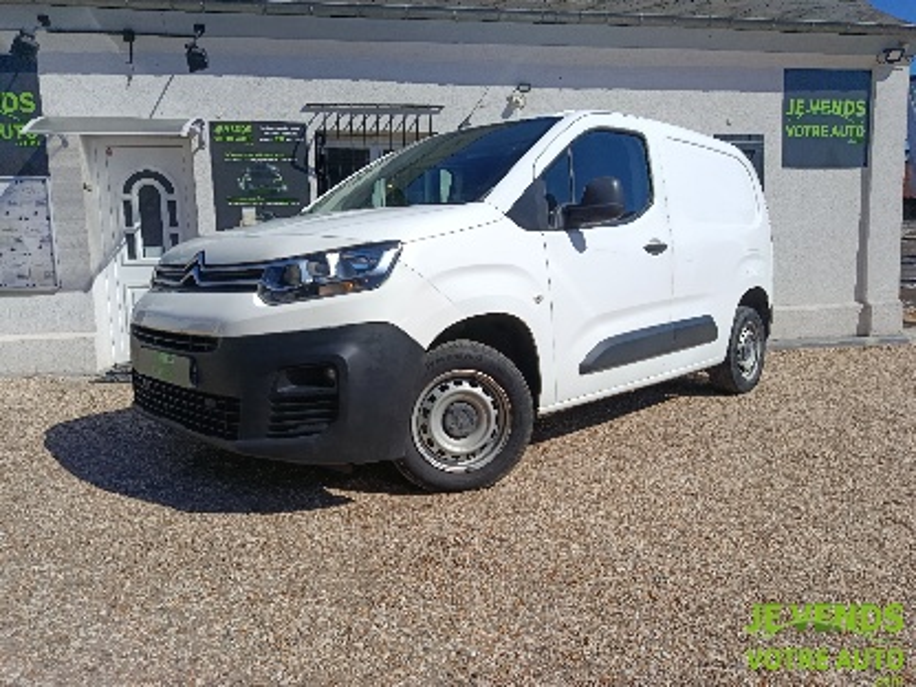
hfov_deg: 71.6
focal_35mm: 24
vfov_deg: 56.8
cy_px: 344
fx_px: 635
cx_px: 458
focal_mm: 5.24
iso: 51
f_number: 1.7
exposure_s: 1/1120
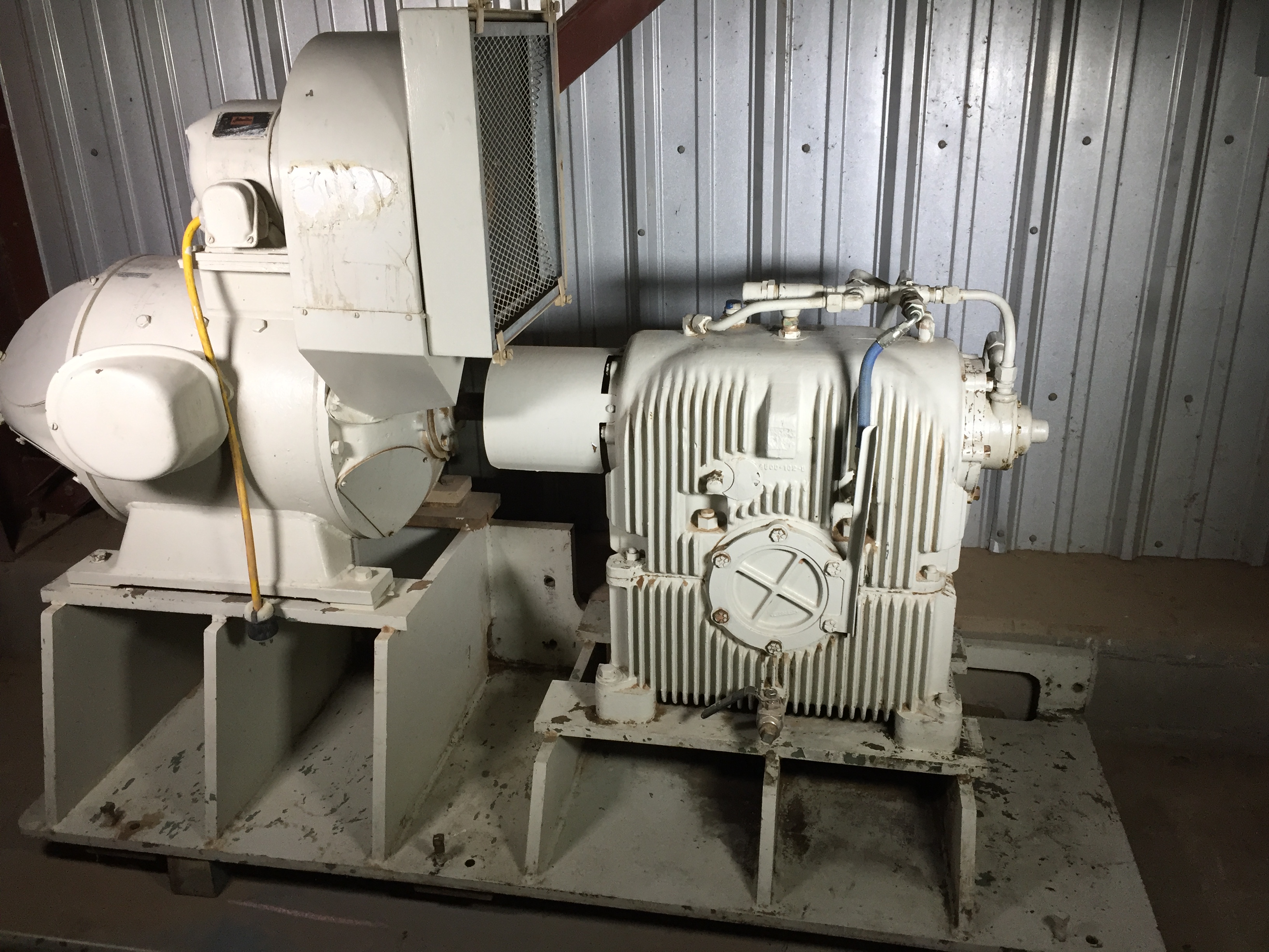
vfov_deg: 48.2
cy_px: 476
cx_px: 634
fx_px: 1063
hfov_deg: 61.7
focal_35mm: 29
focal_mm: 4.15
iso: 40
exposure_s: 1/30
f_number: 2.2
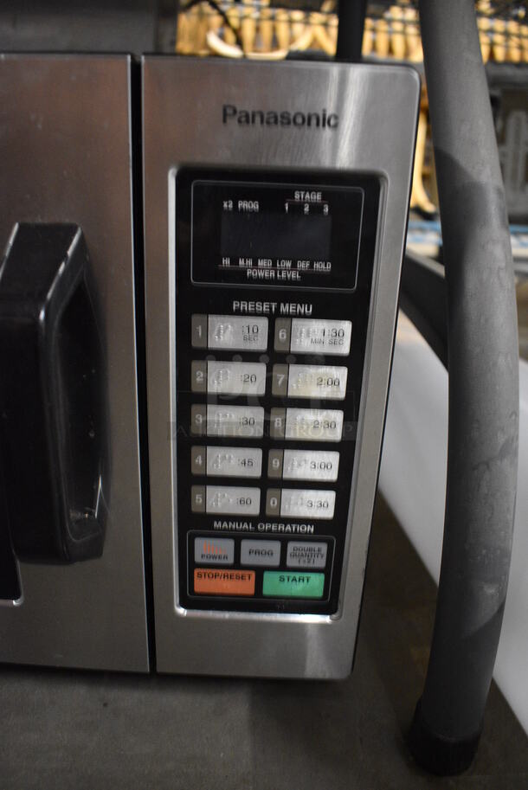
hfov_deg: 48.0
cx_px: 264
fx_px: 593
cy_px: 395
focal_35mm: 27
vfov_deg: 67.3
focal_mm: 18
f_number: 3.5
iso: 2800
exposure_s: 1/30
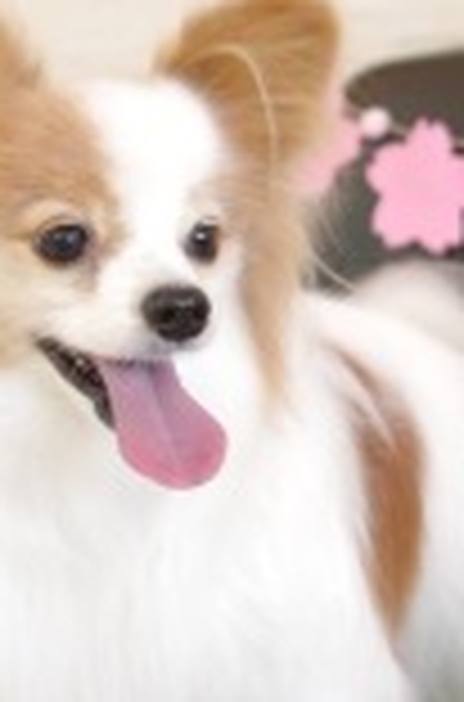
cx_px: 378
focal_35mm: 108
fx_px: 2102
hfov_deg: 12.5
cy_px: 387
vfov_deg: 19.0
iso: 800
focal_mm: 28
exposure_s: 1/60
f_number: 2.8
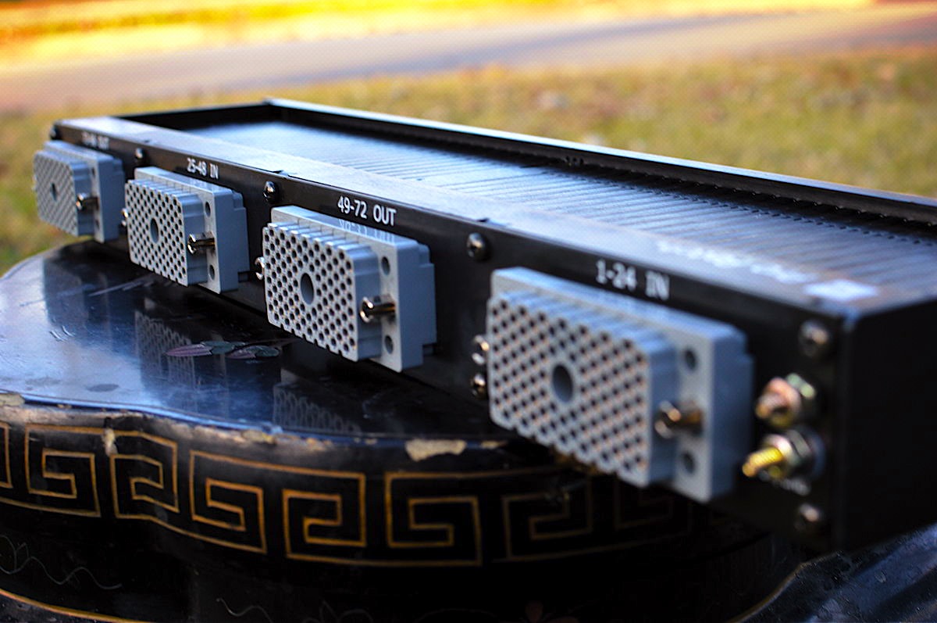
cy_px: 312
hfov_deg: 37.9
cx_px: 468
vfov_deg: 25.7
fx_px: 1365
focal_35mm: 52
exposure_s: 1/60
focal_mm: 35
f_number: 6.3
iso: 400
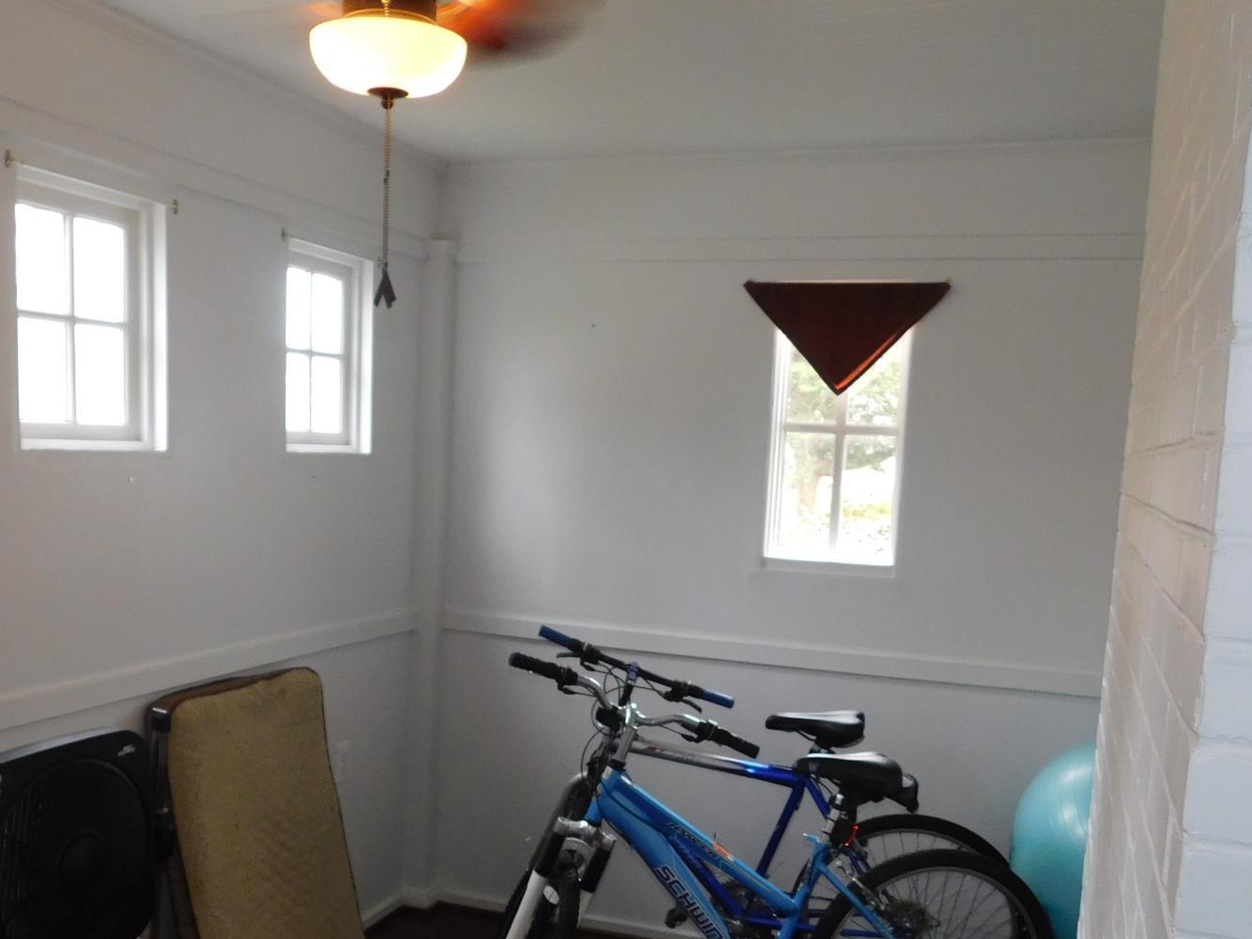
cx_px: 497
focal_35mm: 37
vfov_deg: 38.4
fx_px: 1338
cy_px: 596
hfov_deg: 49.8
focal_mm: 4.1
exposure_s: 1/30
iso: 200
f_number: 3
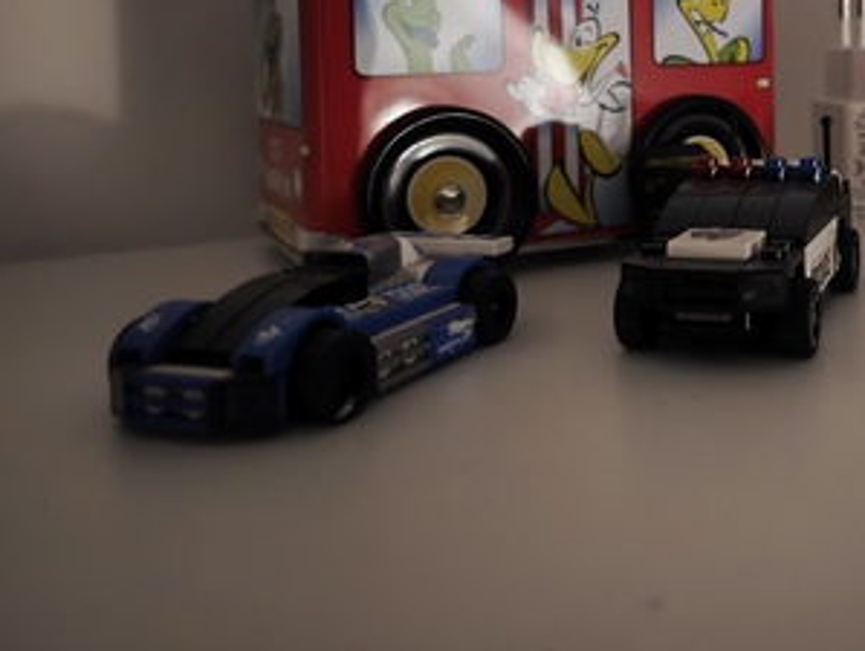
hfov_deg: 41.9
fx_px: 1051
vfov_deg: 32.8
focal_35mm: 42
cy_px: 72
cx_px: 741
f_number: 1.9
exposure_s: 1/10
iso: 5000
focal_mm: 7.79
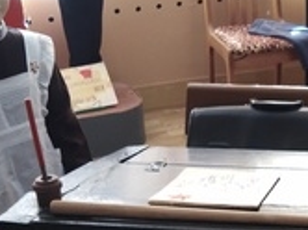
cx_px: 271
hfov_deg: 20.5
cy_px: 167
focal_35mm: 94
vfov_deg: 15.6
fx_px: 835
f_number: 2.2
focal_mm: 3.46
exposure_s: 1/33.3
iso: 166
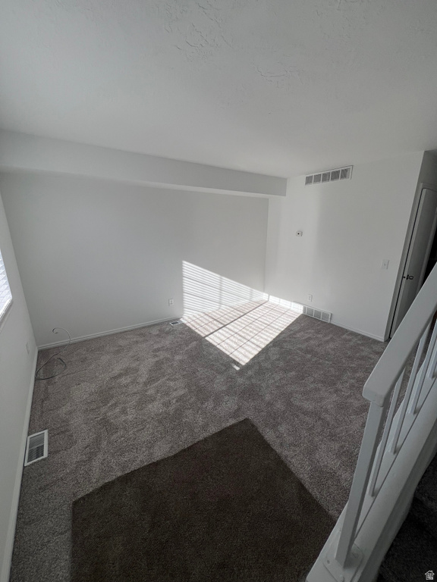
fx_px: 219
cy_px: 291
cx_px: 218
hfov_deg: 89.9
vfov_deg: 106.2
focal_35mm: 13
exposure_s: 1/630
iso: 32
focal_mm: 1.57
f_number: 1.8
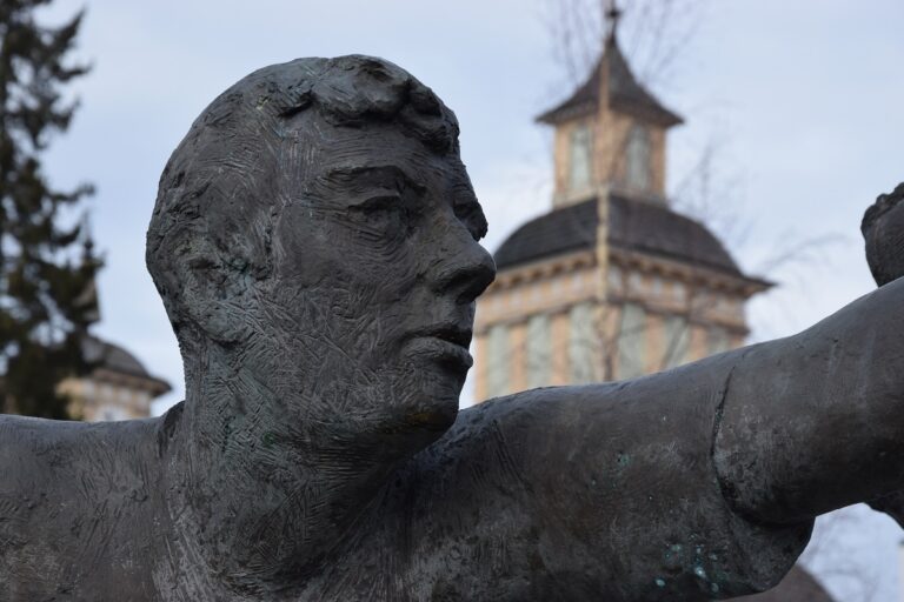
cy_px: 301
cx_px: 452
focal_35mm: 105
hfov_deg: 19.5
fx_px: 2636
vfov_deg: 13.0
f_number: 9
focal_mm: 70
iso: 200
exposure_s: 1/320
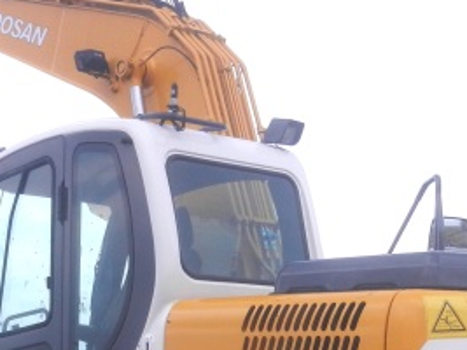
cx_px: 255
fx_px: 1173
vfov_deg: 16.4
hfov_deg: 22.5
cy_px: 387
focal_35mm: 87
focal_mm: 5.1
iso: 160
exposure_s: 1/640
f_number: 3.6
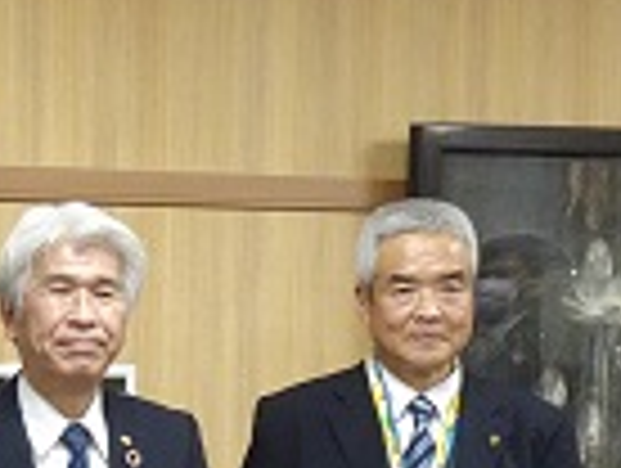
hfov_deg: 14.3
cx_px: -261
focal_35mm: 130
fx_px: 2336
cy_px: 619
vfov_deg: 11.1
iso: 800
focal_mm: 6.64
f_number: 4
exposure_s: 1/40
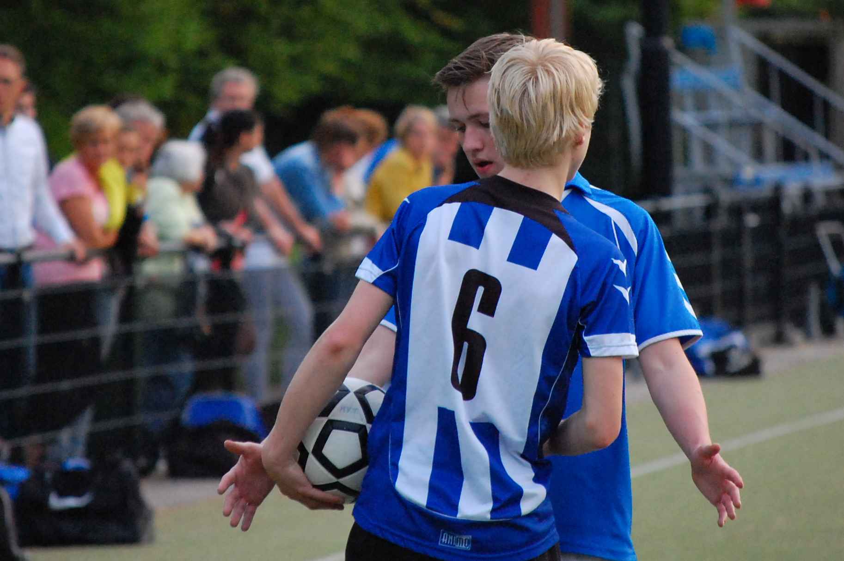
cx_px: 422
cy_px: 280
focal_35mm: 248
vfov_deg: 5.5
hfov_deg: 8.3
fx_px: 5797
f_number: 5.3
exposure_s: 1/400
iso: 1600
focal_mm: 165
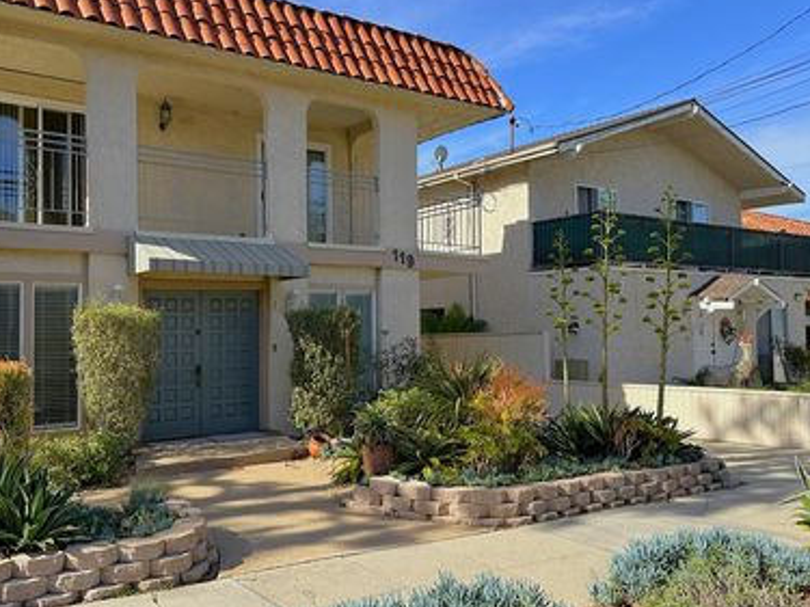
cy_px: 308
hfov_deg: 56.1
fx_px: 749
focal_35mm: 32
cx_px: 298
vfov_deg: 44.1
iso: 80
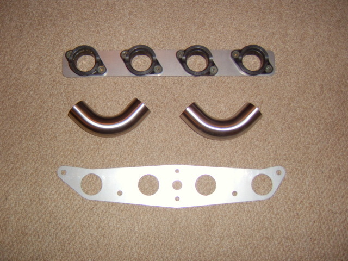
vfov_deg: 45.4
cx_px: 174
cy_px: 130
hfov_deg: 58.4
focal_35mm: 31
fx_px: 312
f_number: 2.7
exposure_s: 1/30
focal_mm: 8.13
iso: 141
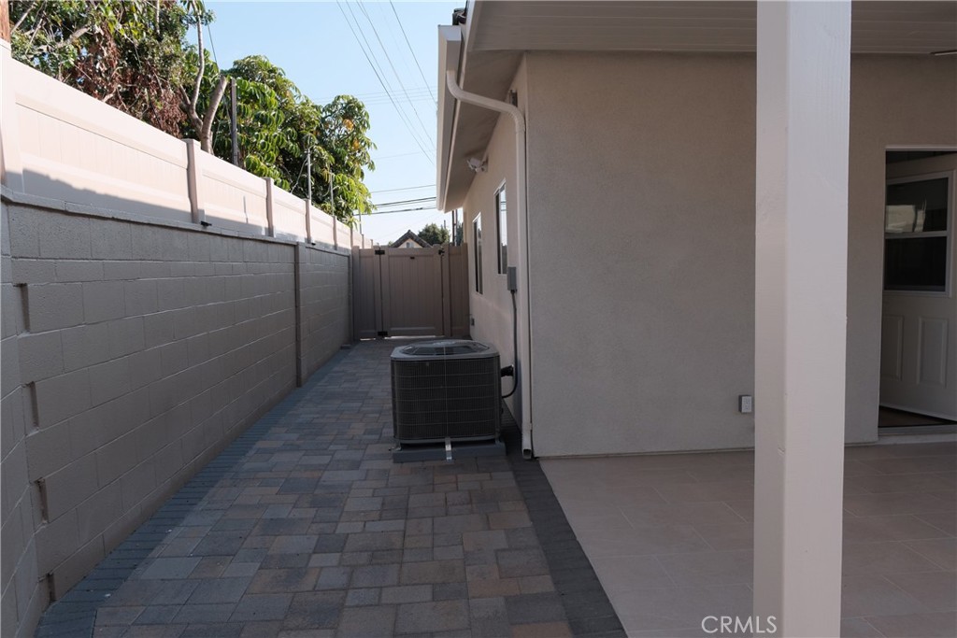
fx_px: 638
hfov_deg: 73.7
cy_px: 319
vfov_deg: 53.1
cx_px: 478
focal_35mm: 24
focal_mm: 16
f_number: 5.6
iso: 320
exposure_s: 1/480
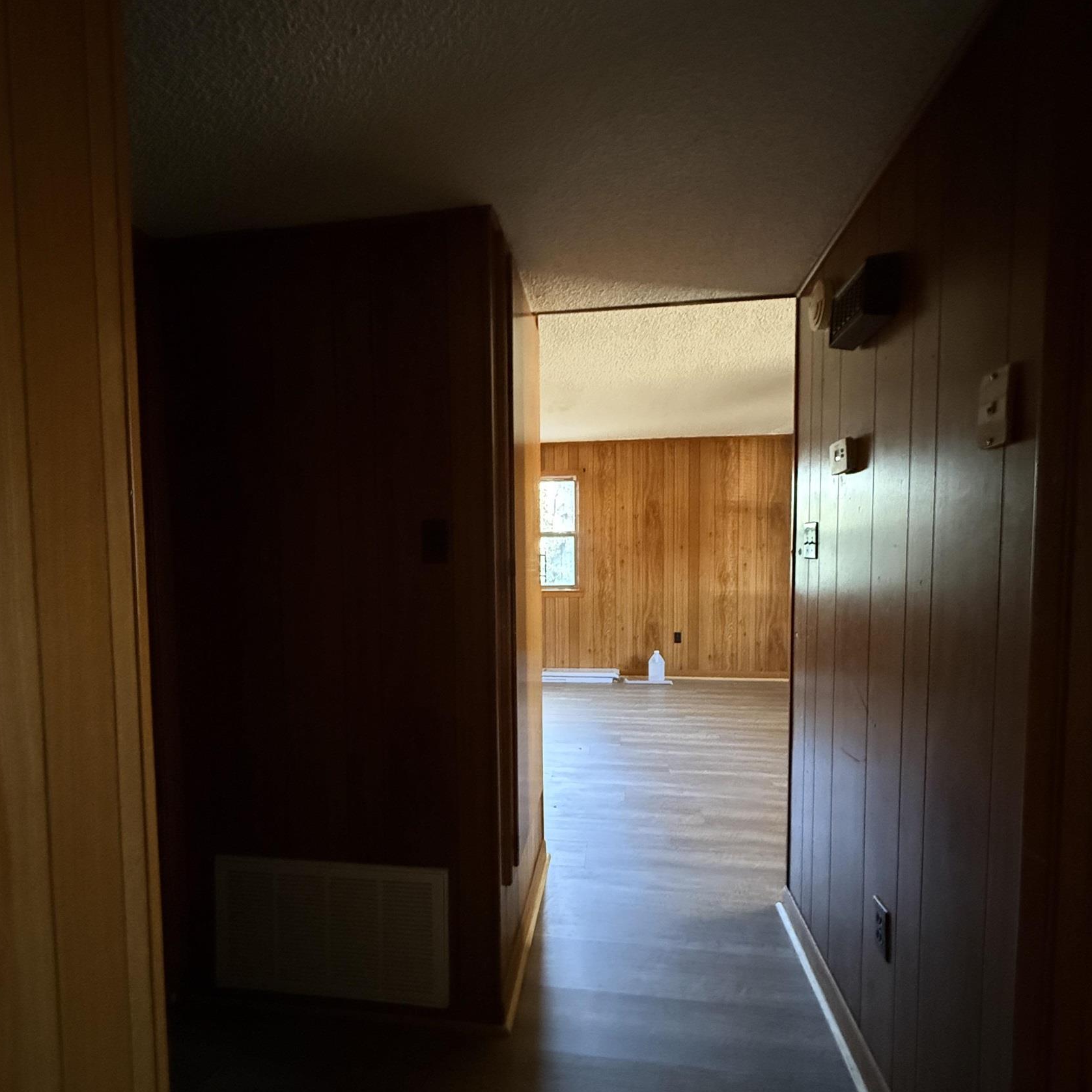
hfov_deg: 84.0
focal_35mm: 17
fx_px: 607
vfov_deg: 83.8
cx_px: 534
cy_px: 593
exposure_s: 1/51
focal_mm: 2.22
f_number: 2.2
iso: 1250
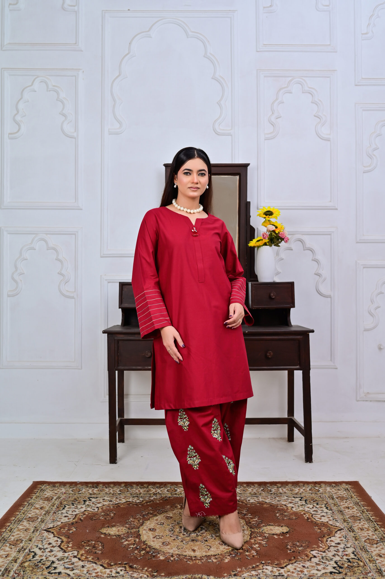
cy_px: 290
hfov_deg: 37.8
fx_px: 562
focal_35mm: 35
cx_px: 192
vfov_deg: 54.5
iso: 250
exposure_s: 1/160
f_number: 4
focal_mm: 35
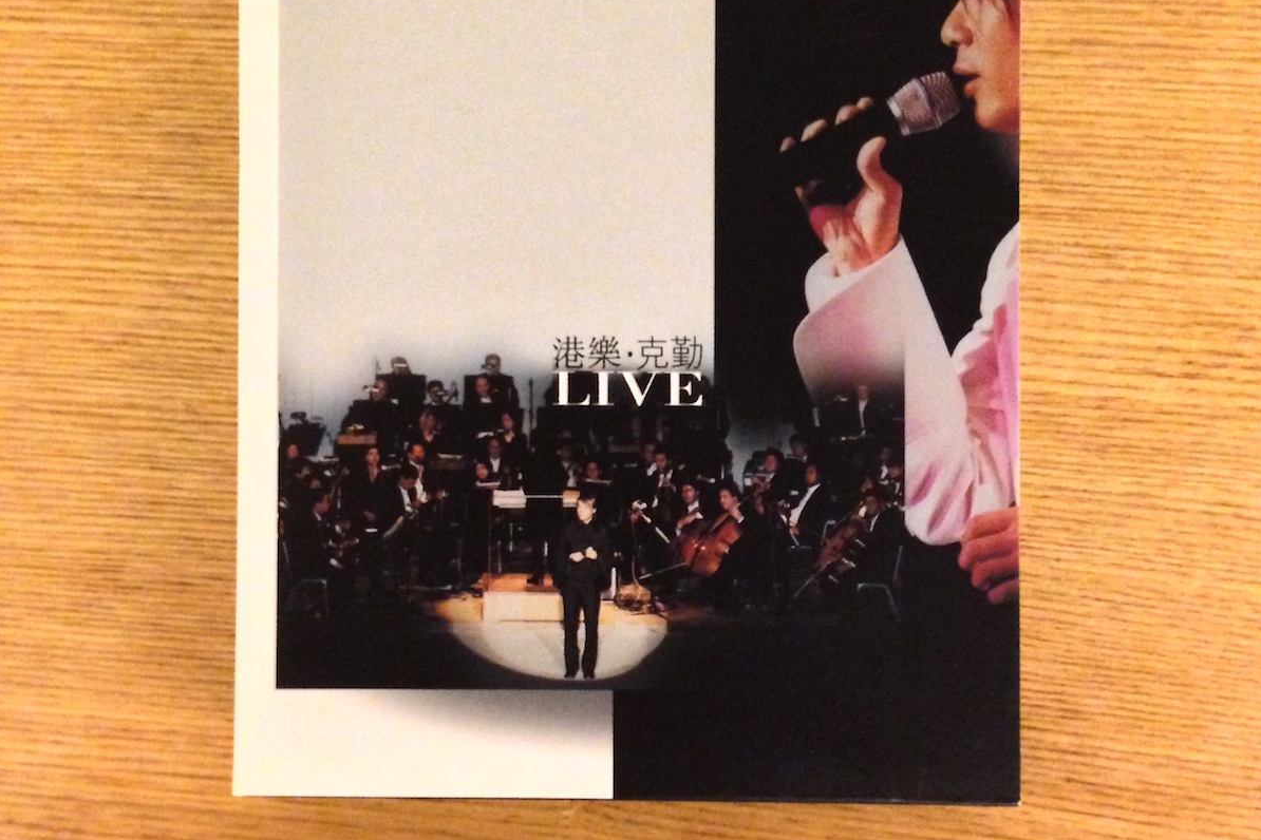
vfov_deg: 29.2
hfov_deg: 42.7
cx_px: 630
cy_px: 360
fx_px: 1611
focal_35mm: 46
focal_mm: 4.13
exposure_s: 1/15
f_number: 2.4
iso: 800
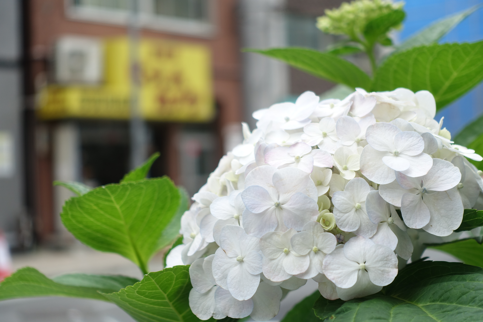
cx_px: 242
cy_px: 161
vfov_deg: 19.5
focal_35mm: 70
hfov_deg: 28.8
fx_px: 939
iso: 125
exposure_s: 1/320
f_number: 2.8
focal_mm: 25.7
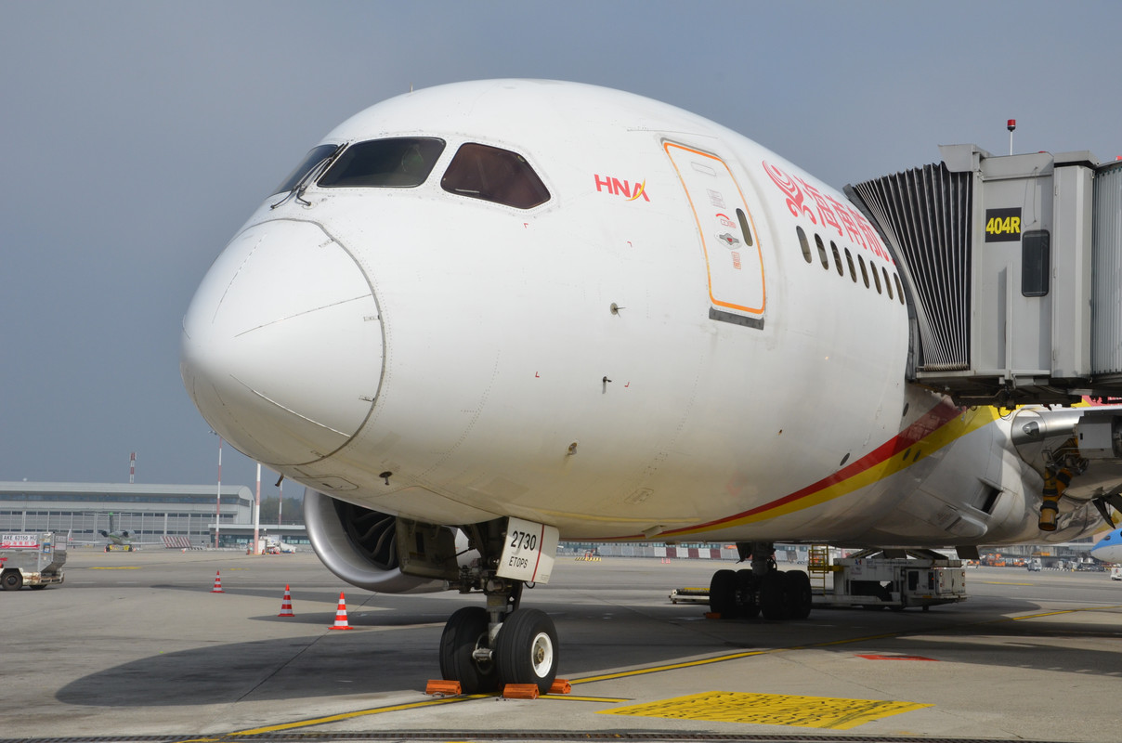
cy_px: 372
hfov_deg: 37.9
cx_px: 561
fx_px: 1633
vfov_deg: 25.6
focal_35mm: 52
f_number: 13
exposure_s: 1/640
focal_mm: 35
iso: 400
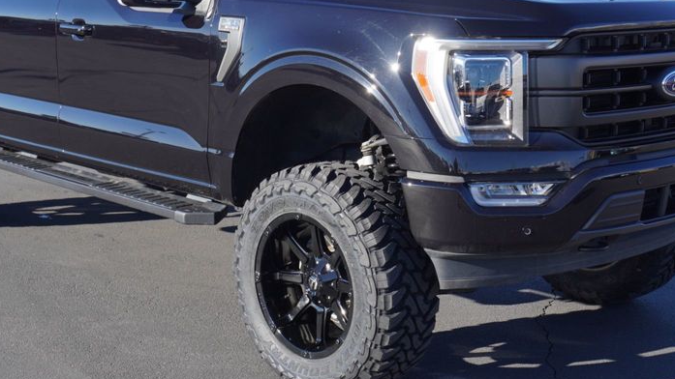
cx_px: 300
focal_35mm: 58
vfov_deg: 20.8
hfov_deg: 36.1
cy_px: 142
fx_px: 1034
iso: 100
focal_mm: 25
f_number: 7.1
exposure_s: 1/160
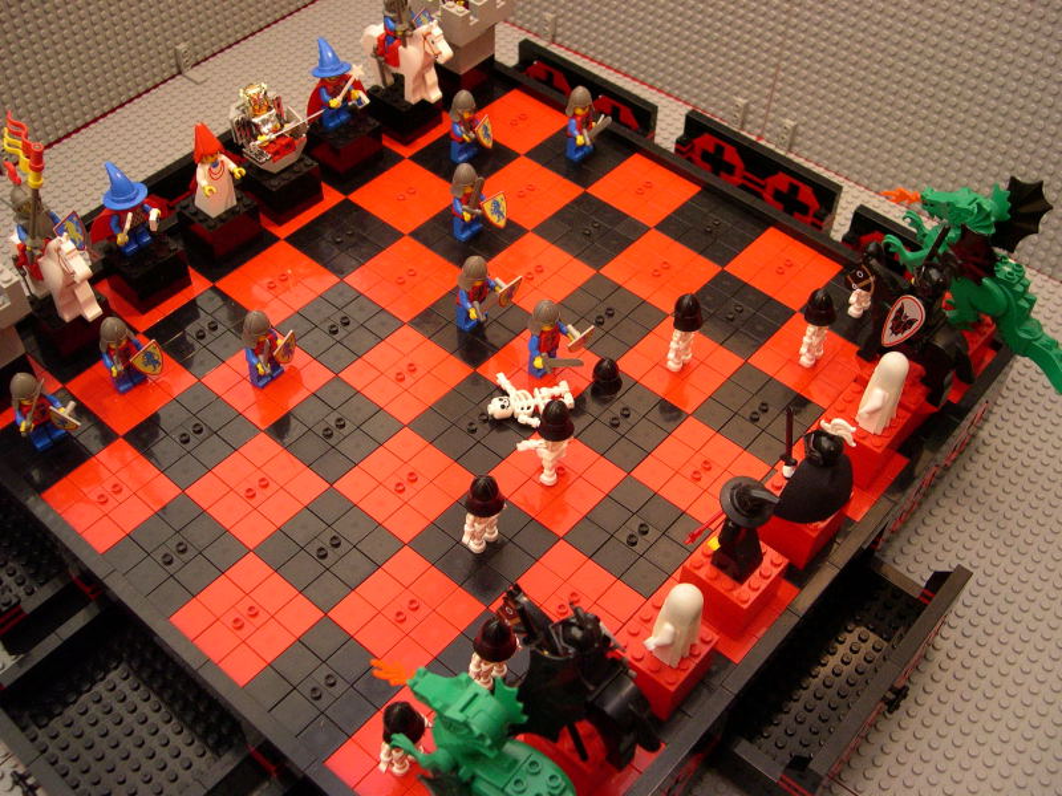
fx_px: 1166
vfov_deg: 37.7
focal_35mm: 38
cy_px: 398
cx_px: 531
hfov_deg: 49.0
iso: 400
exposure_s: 1/21.2
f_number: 2.8
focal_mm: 8
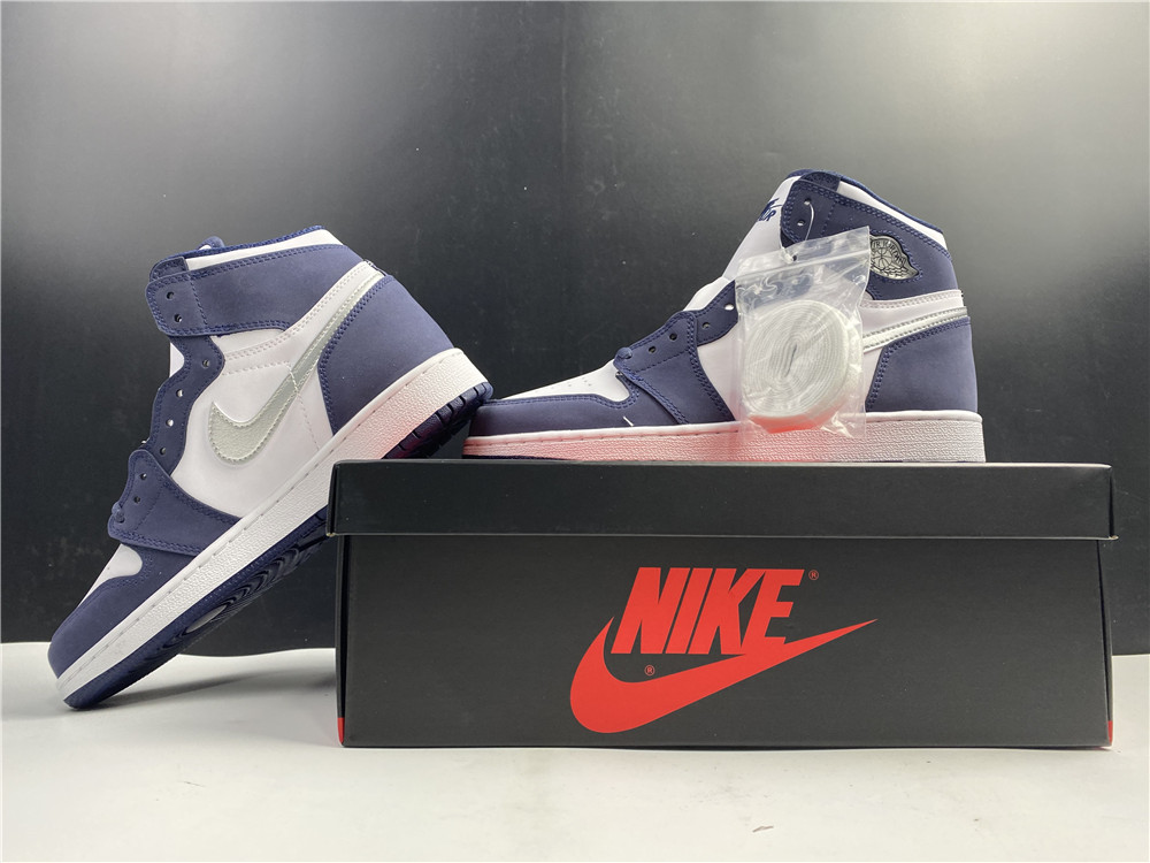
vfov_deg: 53.1
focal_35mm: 26
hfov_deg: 67.3
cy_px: 432
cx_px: 575
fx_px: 864
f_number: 1.8
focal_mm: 4.25
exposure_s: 1/100
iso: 100
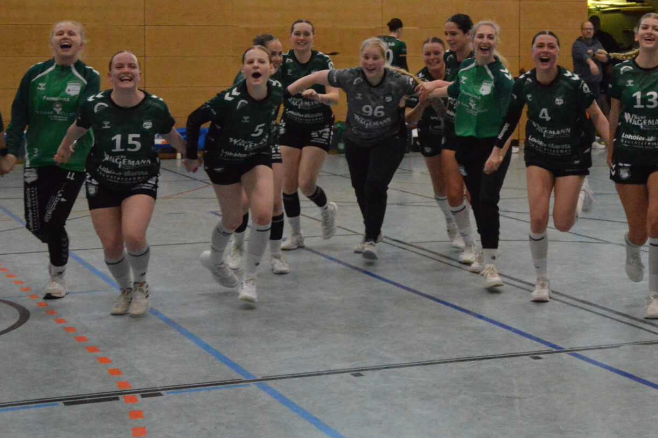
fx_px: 1716
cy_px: 67
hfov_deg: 21.3
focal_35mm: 94
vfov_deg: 14.4
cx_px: 567
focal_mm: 30
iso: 3200
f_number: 4.2
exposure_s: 1/500
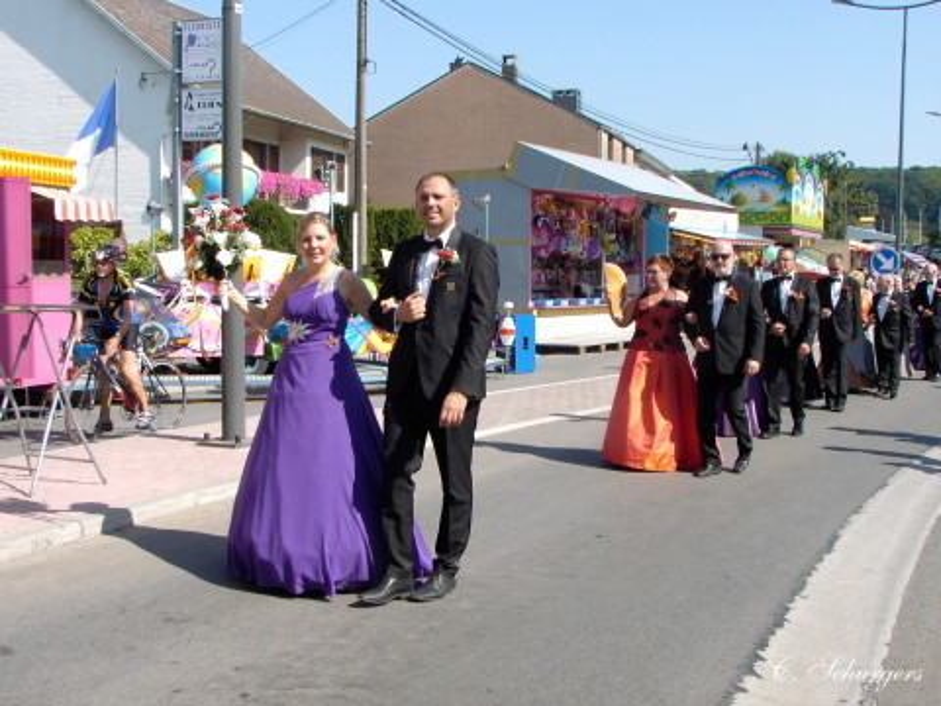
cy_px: 353
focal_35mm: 43
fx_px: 1169
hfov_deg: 43.9
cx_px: 470
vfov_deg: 33.6
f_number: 5
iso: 70
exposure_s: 1/210
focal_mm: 6.6
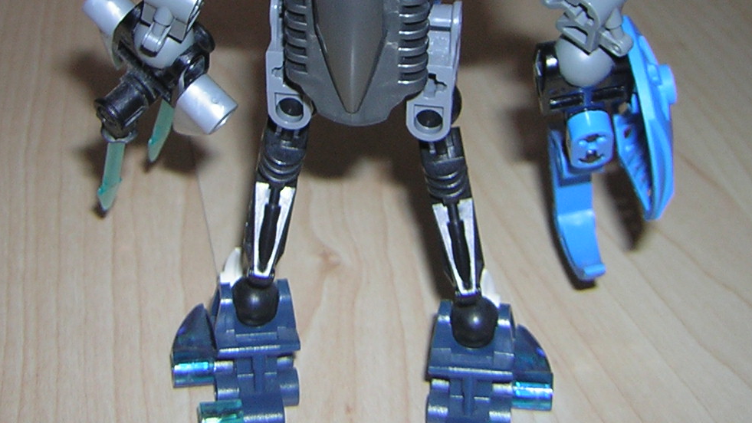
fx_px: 1276
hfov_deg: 32.8
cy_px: 25
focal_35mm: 64
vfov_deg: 18.4
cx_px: 391
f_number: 2.6
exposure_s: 1/60.1
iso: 50
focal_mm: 4.7
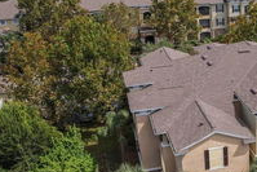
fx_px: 379
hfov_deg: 34.2
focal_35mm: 53
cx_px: 256
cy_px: 106
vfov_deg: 25.5
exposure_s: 1/1000
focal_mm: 8.38
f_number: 2.8
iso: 100
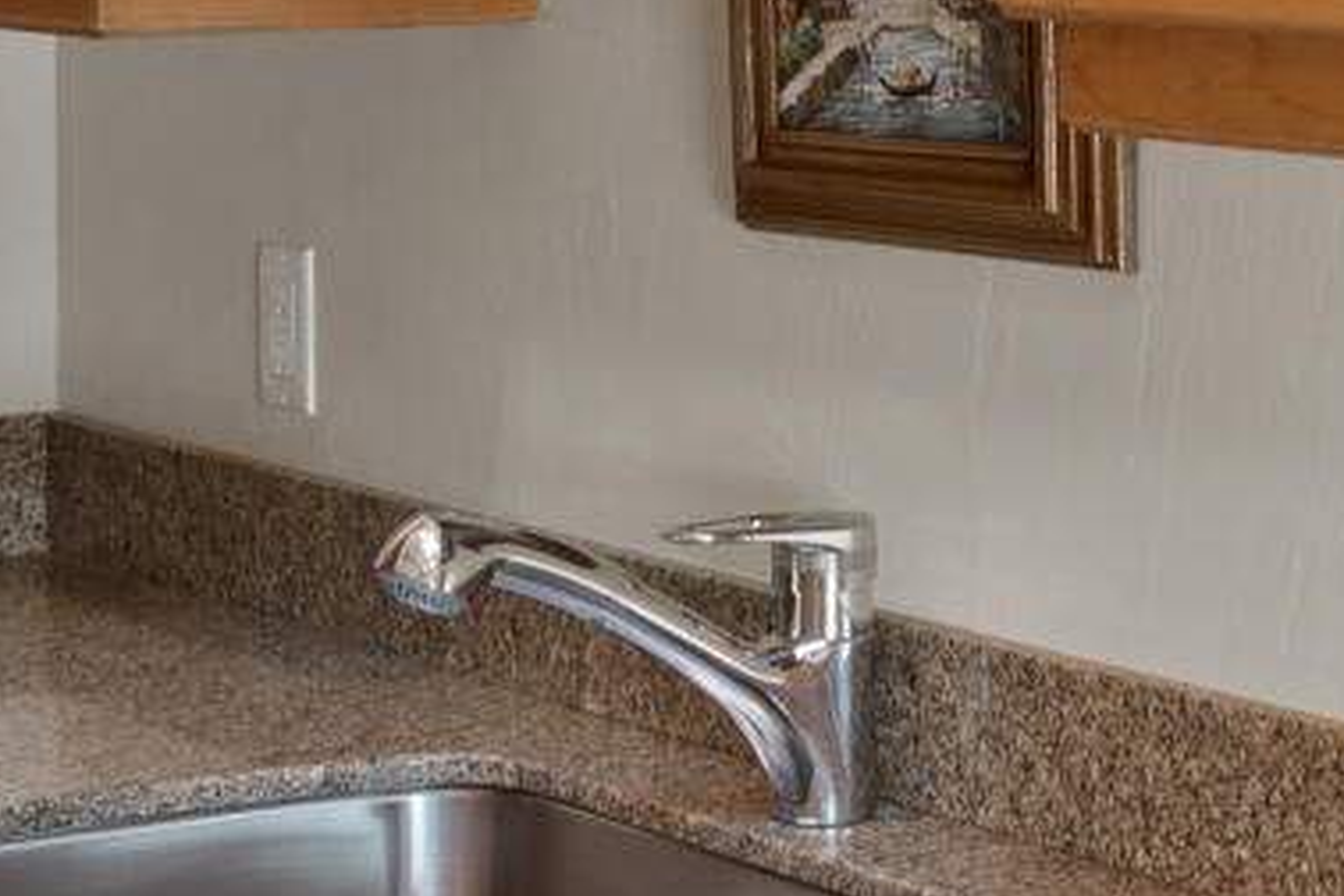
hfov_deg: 15.1
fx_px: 5040
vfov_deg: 9.9
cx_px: 978
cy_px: -338
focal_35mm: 135
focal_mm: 17
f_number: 7.1
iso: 100
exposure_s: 1/1.67
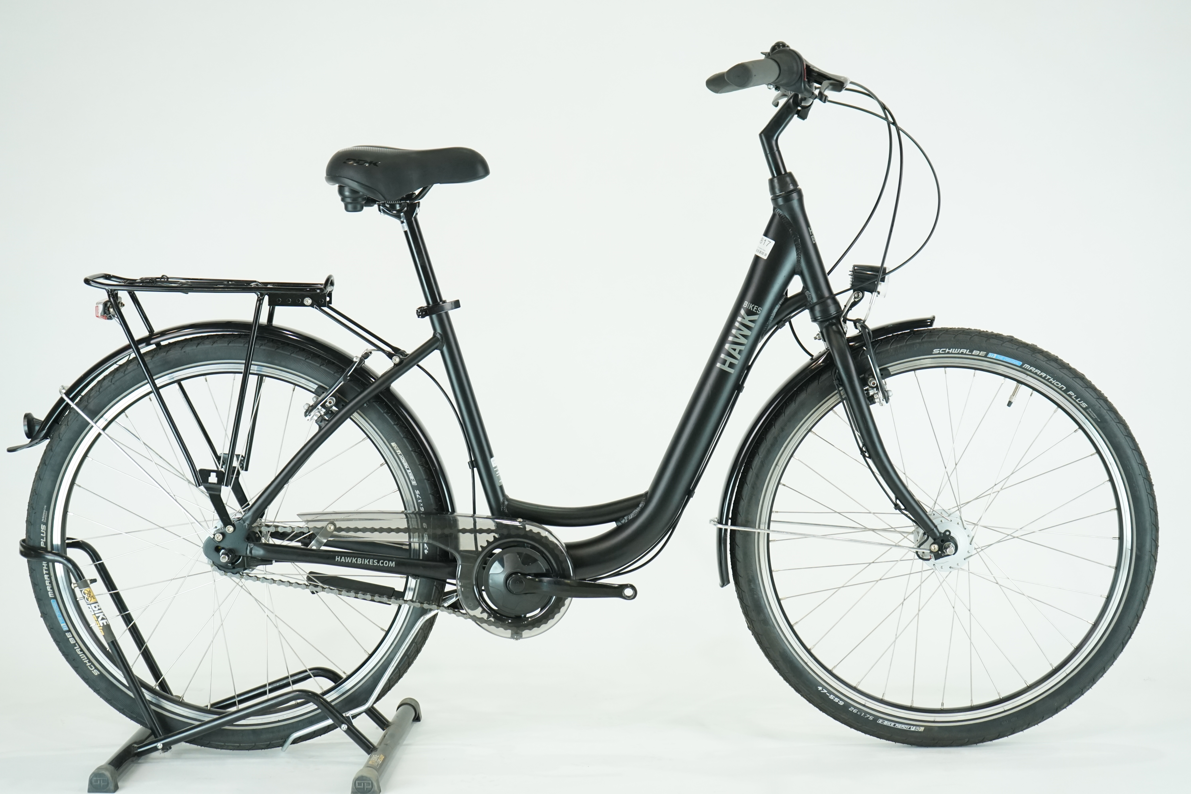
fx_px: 1985
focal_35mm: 60
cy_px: 397
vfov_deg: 22.6
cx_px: 596
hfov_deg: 33.4
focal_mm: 60
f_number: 5.6
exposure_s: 1/200
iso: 1600
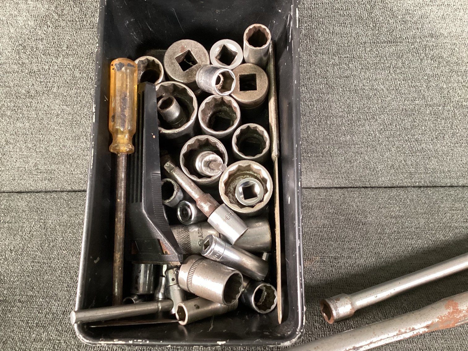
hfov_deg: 58.3
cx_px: 234
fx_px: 419
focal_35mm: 31
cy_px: 176
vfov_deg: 45.4
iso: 250
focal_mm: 3.3
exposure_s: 1/40
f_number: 2.4
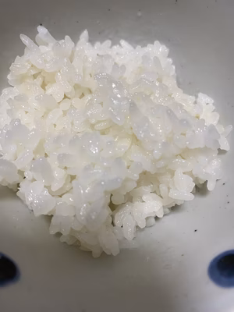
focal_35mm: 26
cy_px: 156
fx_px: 234
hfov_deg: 53.1
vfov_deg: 67.3
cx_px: 117
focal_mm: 4.25
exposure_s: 1/67
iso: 125
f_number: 1.8
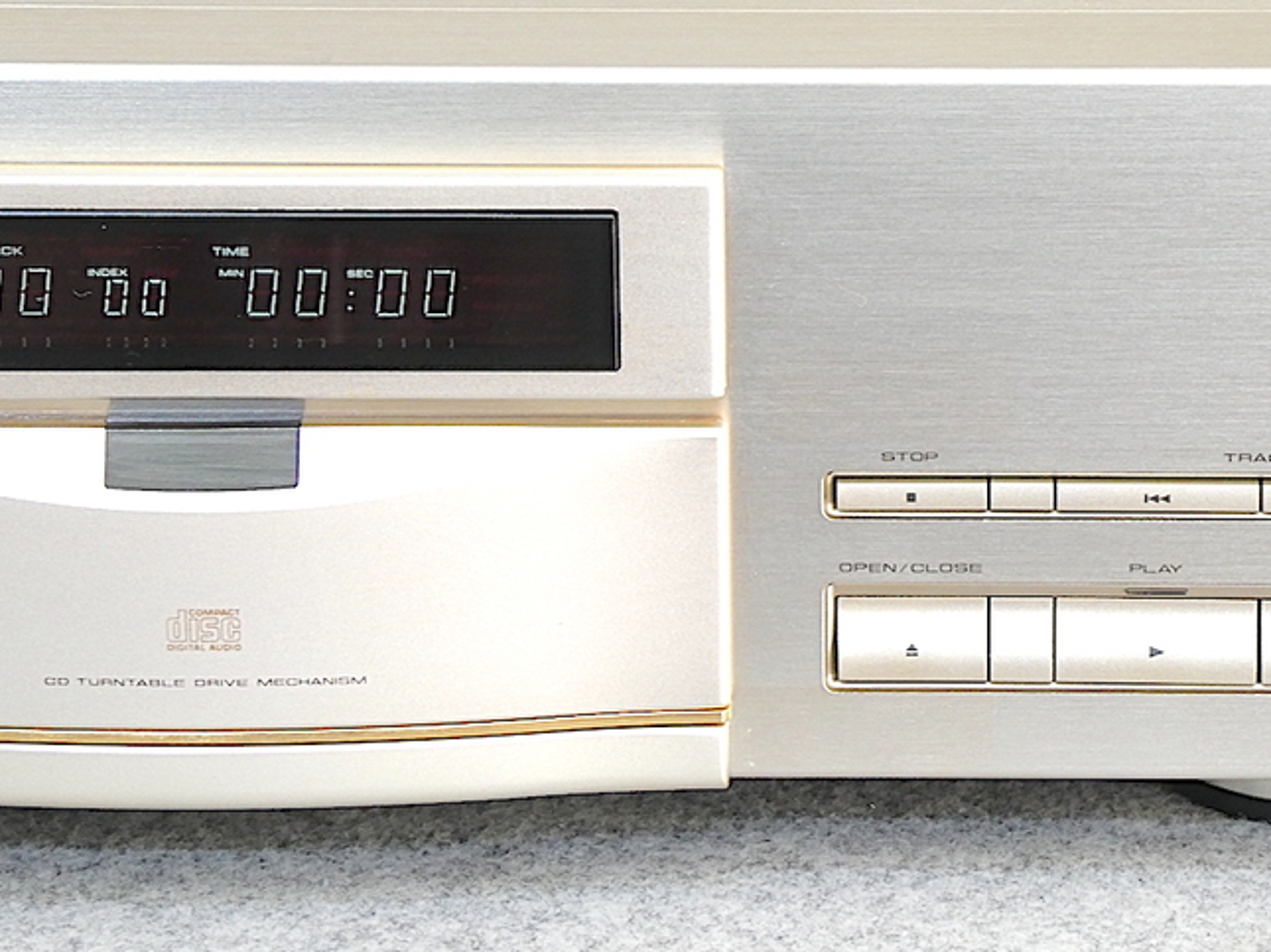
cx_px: 863
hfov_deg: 9.3
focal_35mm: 213
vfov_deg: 7.0
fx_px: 7816
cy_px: 426
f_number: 5.4
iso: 200
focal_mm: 25.6
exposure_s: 1/13
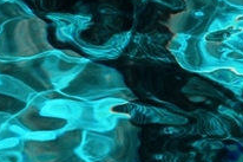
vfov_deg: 6.1
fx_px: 1520
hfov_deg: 9.1
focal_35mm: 225
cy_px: 37
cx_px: 186
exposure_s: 1/60
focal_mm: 55
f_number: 5.6
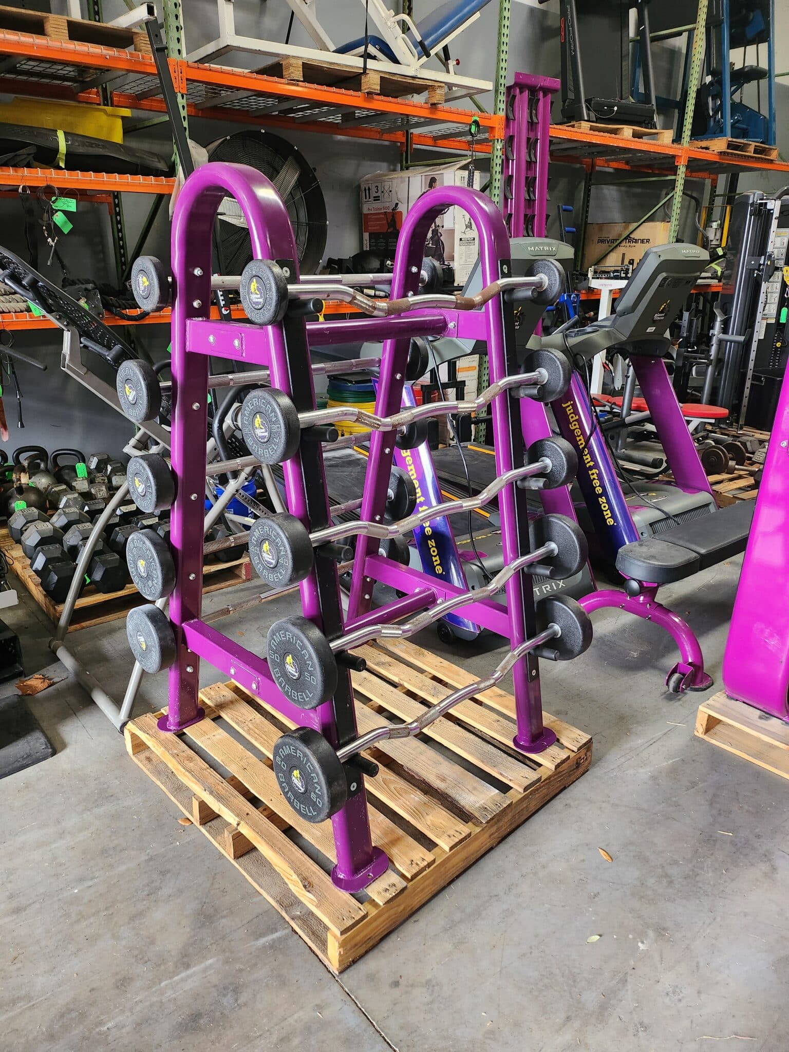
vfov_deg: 71.6
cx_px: 394
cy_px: 526
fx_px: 729
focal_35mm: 24
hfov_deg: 56.8
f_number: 1.8
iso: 500
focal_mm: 5
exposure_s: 1/60
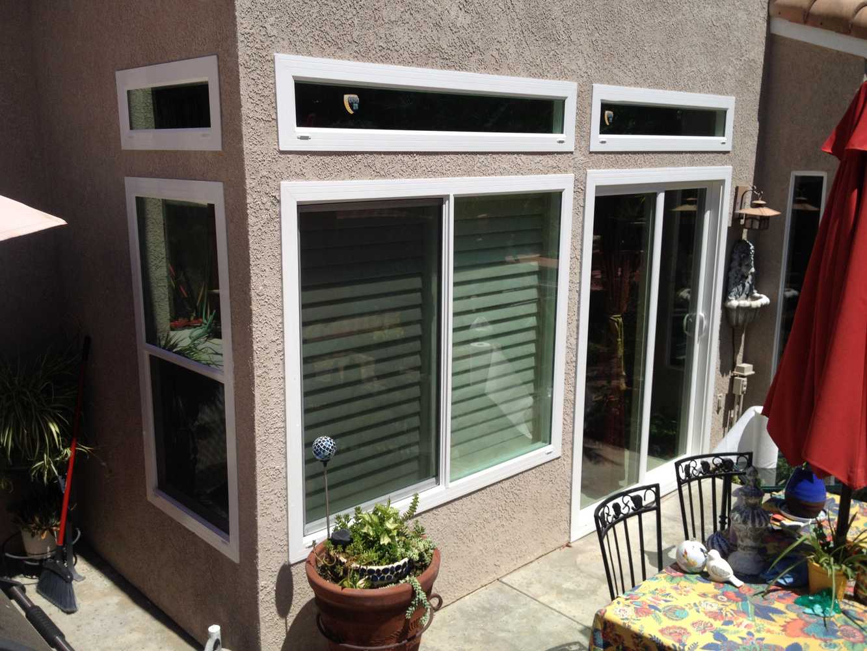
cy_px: 326
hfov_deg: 52.6
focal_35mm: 35
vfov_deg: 40.7
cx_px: 434
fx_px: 877
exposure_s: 1/2208
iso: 50
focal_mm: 4.28
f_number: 2.4
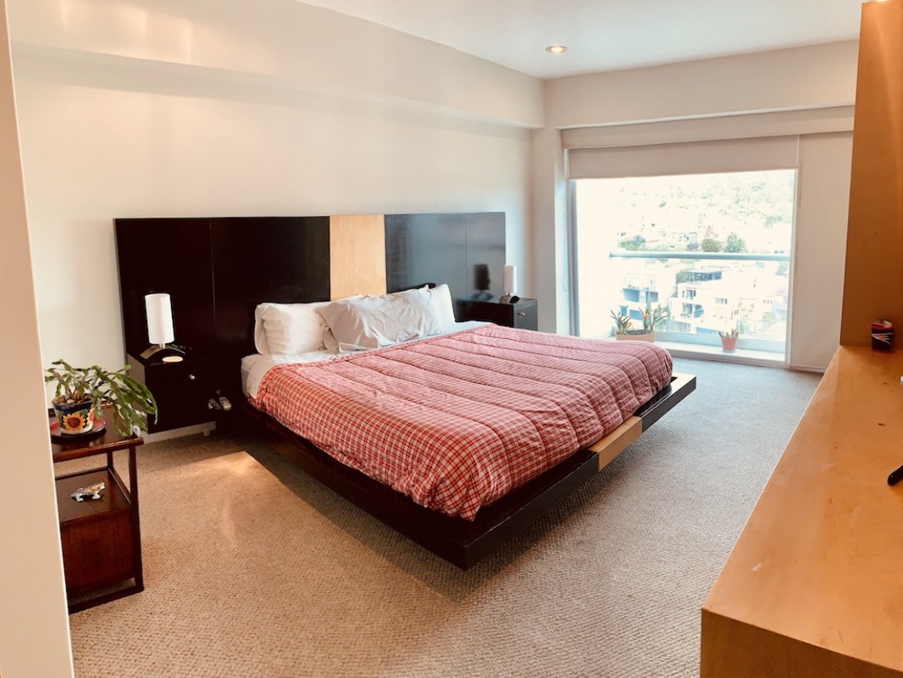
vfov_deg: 53.1
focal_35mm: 26
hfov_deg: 67.3
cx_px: 452
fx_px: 678
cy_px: 339
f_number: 1.8
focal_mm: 4.25
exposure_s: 1/120
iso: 200
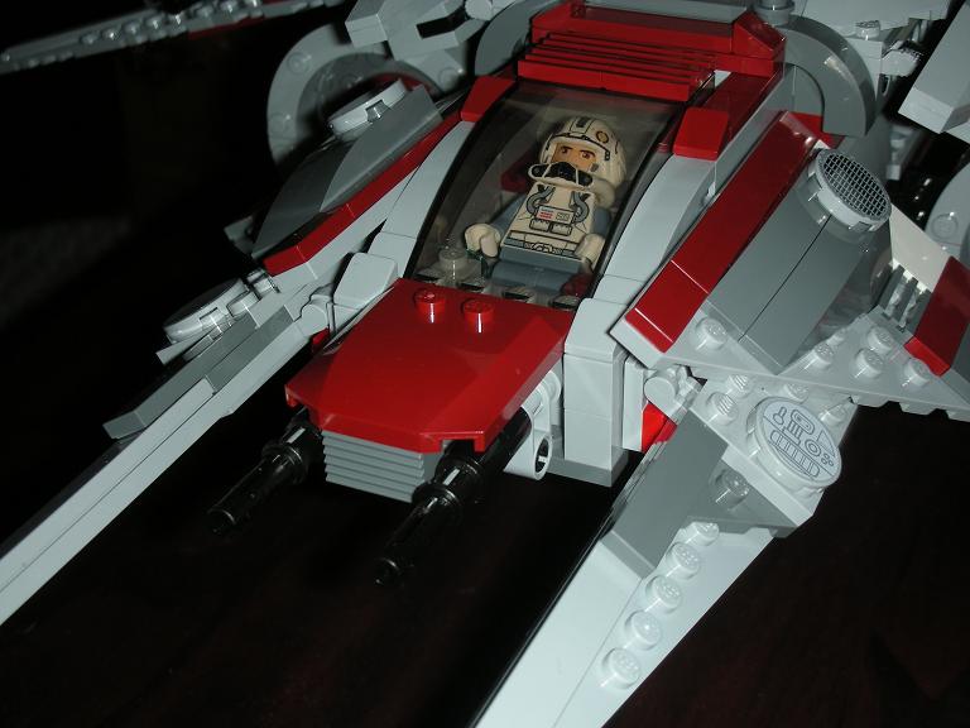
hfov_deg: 31.7
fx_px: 1709
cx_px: 485
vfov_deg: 24.0
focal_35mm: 61
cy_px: 364
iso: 50
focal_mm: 10.1
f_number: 3.7
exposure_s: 1/120
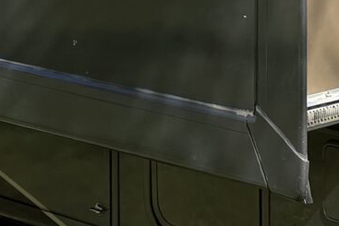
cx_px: 166
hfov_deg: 11.8
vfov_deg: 7.4
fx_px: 1639
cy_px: -291
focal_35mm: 174
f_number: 1.78
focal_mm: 6.76
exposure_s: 1/2959
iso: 80
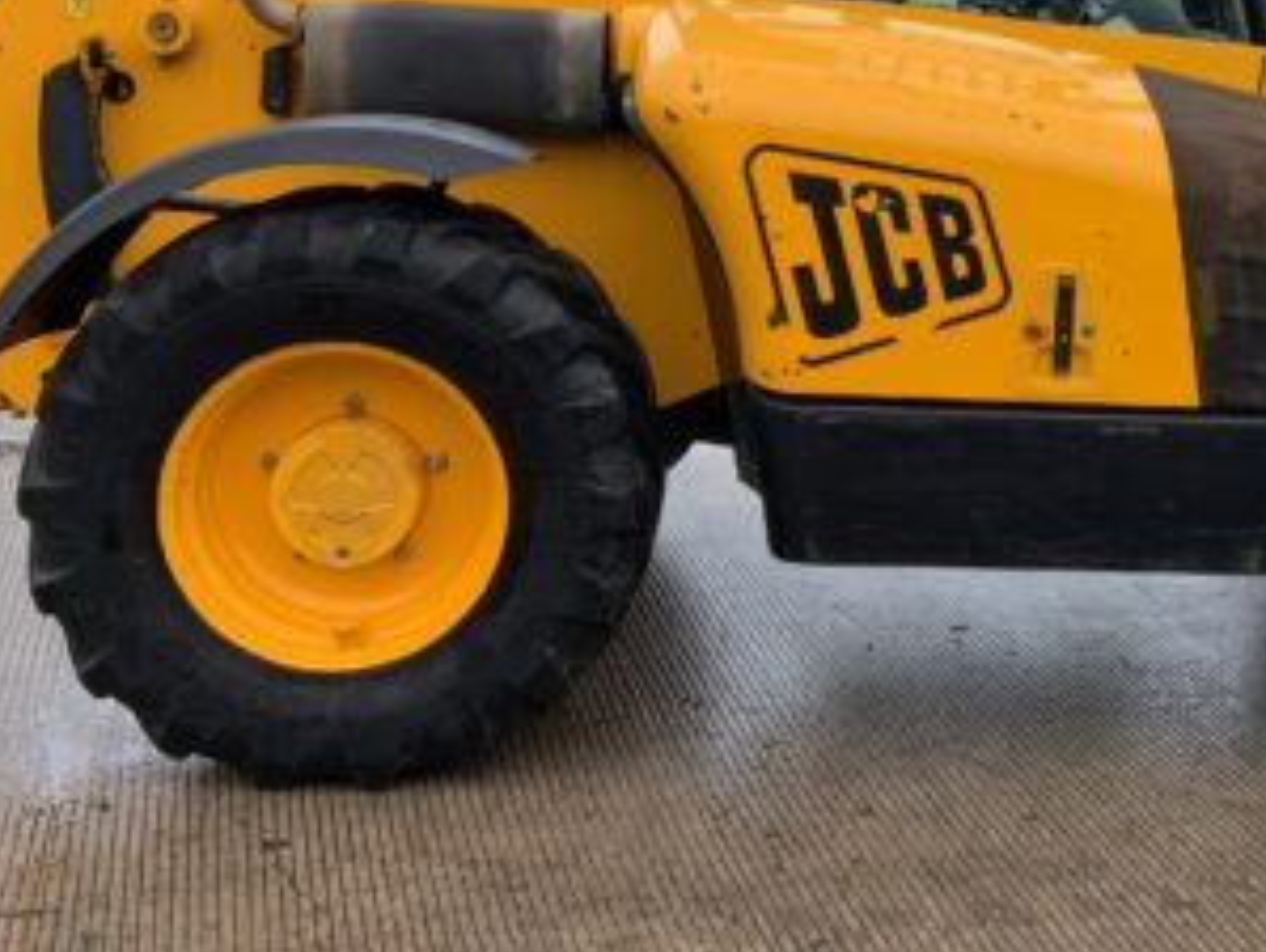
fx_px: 2270
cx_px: 1173
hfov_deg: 29.7
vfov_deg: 23.2
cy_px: 118
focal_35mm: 62
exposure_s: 1/709
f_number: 1.8
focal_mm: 3
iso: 16
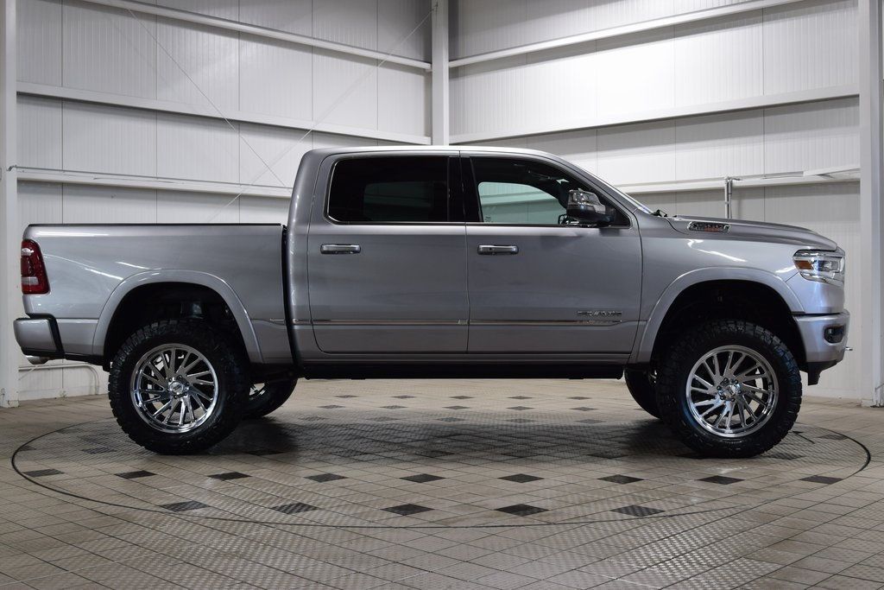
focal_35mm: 42
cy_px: 295
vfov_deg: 31.9
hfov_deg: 46.4
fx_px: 1031
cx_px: 442
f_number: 6.3
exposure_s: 1/20
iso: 400
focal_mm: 28
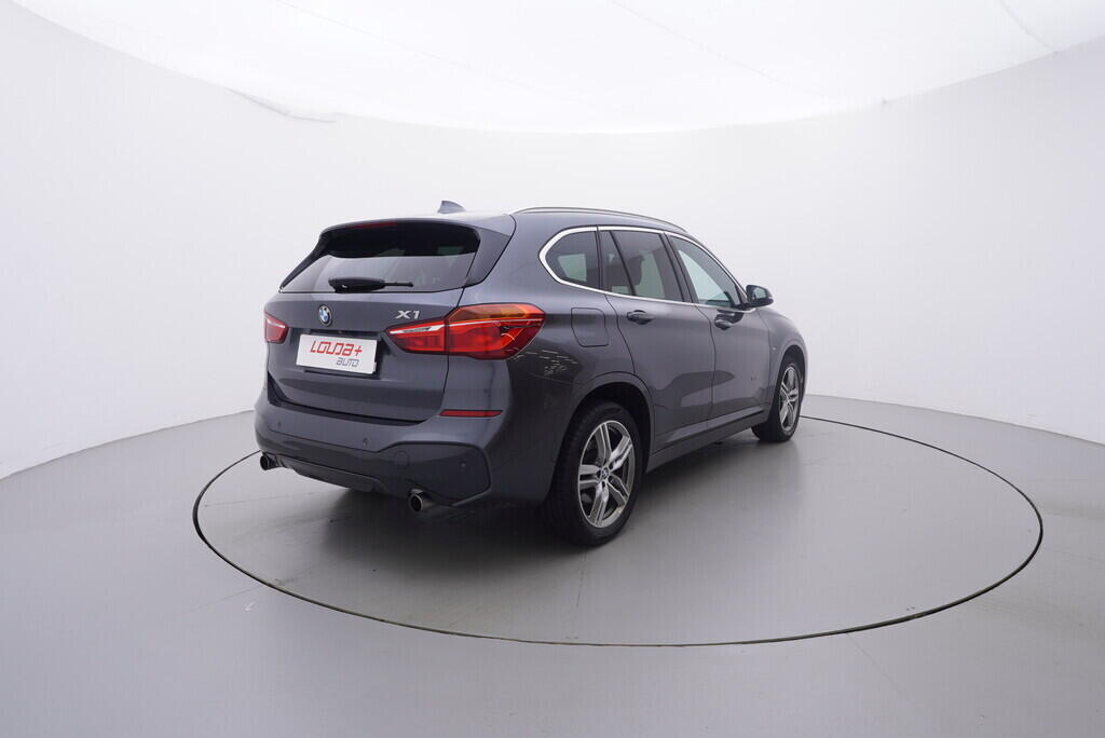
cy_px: 369
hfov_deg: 77.3
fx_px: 691
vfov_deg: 56.2
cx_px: 552
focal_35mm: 22
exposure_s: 1/80
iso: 200
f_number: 5
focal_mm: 15
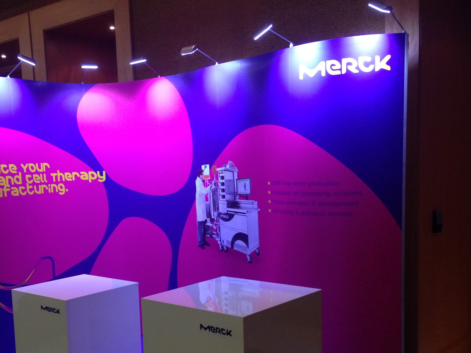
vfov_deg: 30.6
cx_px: 175
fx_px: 640
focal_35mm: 47
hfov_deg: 40.1
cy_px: 241
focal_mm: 4.12
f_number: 2.4
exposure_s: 1/20
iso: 160
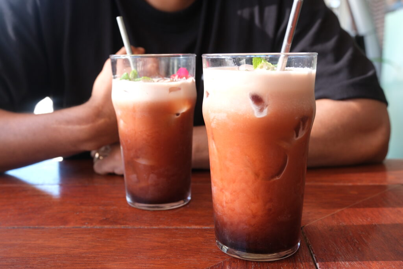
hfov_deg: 49.5
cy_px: 134
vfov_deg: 34.2
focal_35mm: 39
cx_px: 202
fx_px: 437
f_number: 4.5
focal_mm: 26.3
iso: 400
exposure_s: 1/100
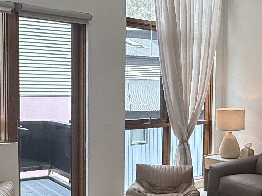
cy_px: 113
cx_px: 170
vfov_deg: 25.2
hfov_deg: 33.0
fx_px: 439
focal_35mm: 58
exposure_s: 1/157
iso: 50
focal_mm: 2.22
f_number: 2.2
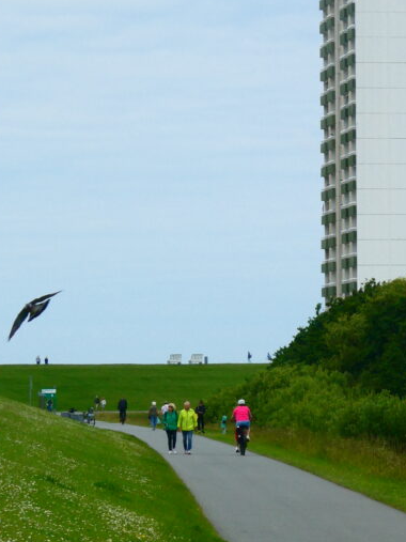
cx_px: 378
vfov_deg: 9.2
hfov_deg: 6.9
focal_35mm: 214
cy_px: 175
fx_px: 3348
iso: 80
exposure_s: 1/250
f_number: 7.1
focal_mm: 19
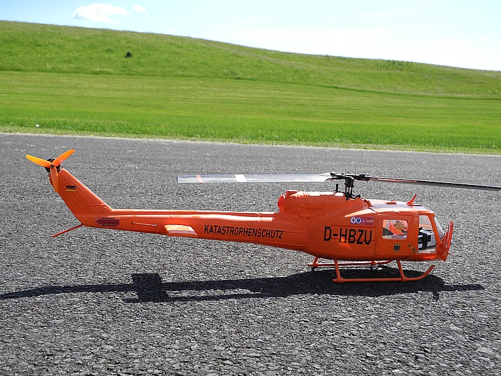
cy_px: 199
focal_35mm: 48
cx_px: 251
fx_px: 695
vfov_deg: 30.3
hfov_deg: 39.6
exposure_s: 1/658
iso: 100
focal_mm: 9.7
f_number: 3.5
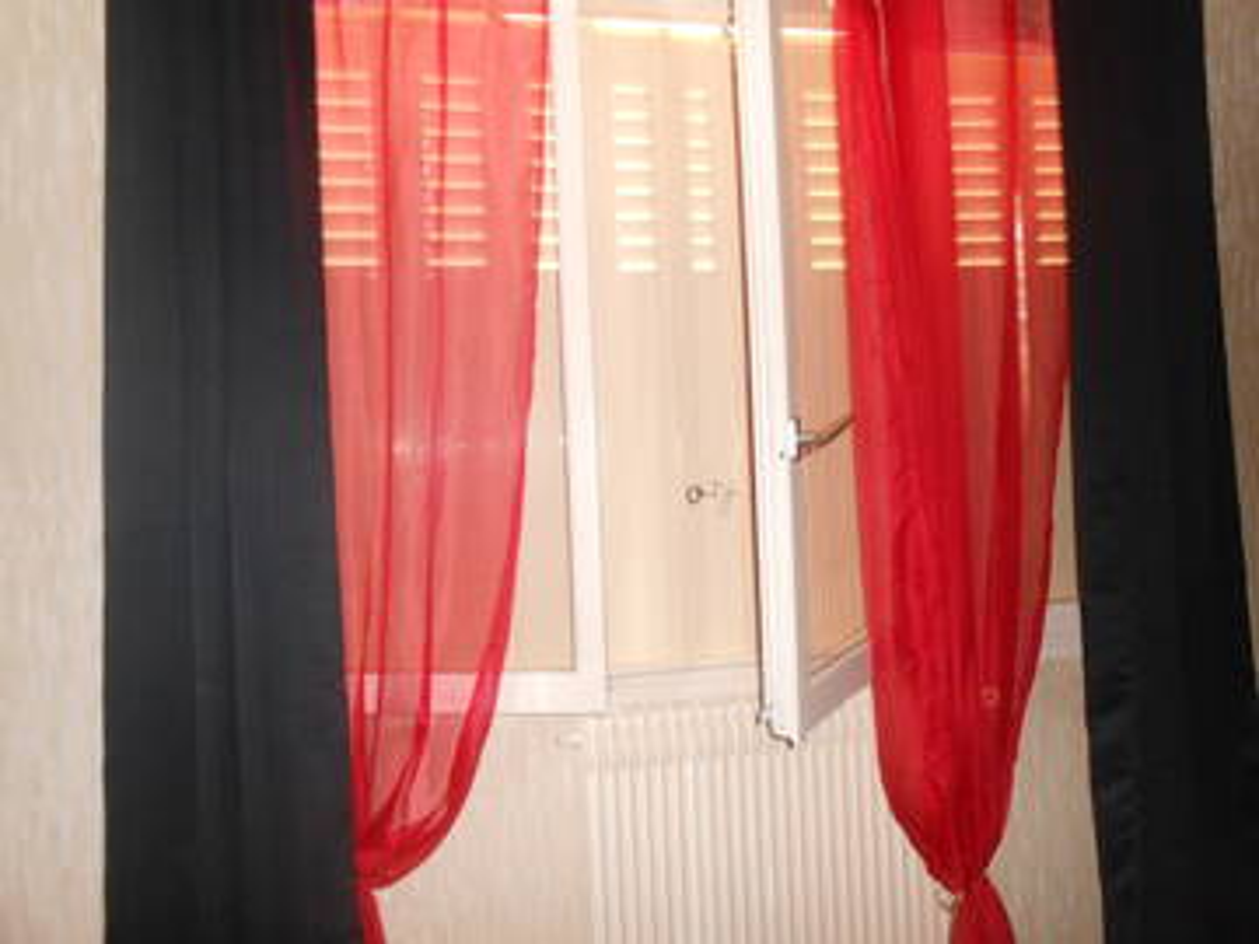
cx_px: 630
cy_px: 472
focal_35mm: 26
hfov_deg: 67.3
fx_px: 946
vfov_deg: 53.1
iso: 250
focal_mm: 4.6
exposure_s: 1/25
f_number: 3.5
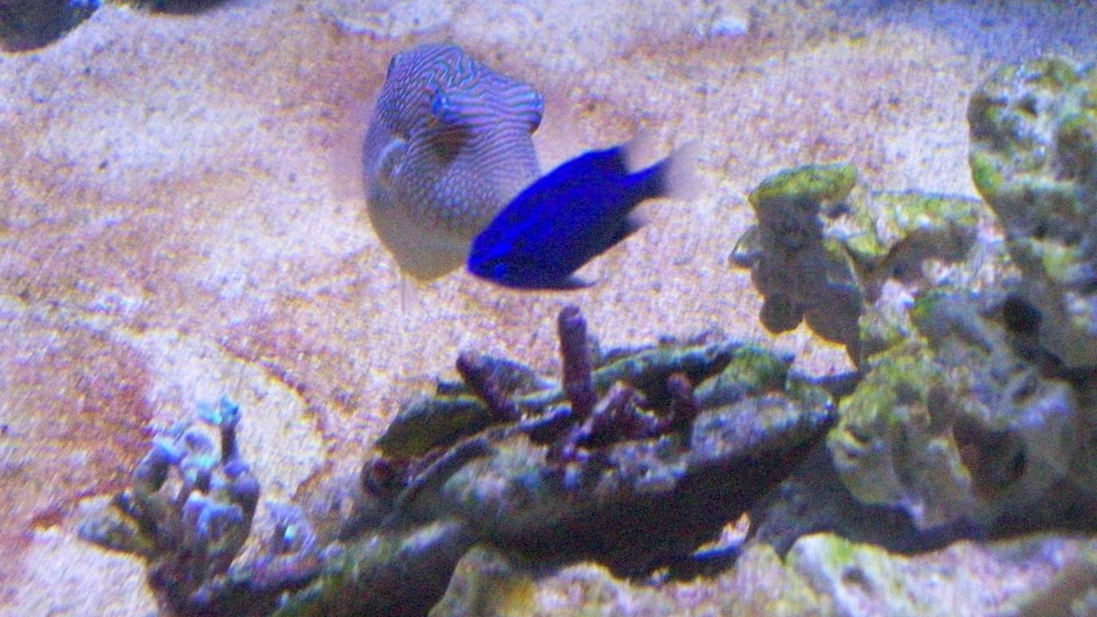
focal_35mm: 110
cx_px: 574
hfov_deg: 19.5
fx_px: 3200
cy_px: 146
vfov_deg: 11.0
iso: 800
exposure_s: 1/92.5
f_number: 4.3
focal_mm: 14.3
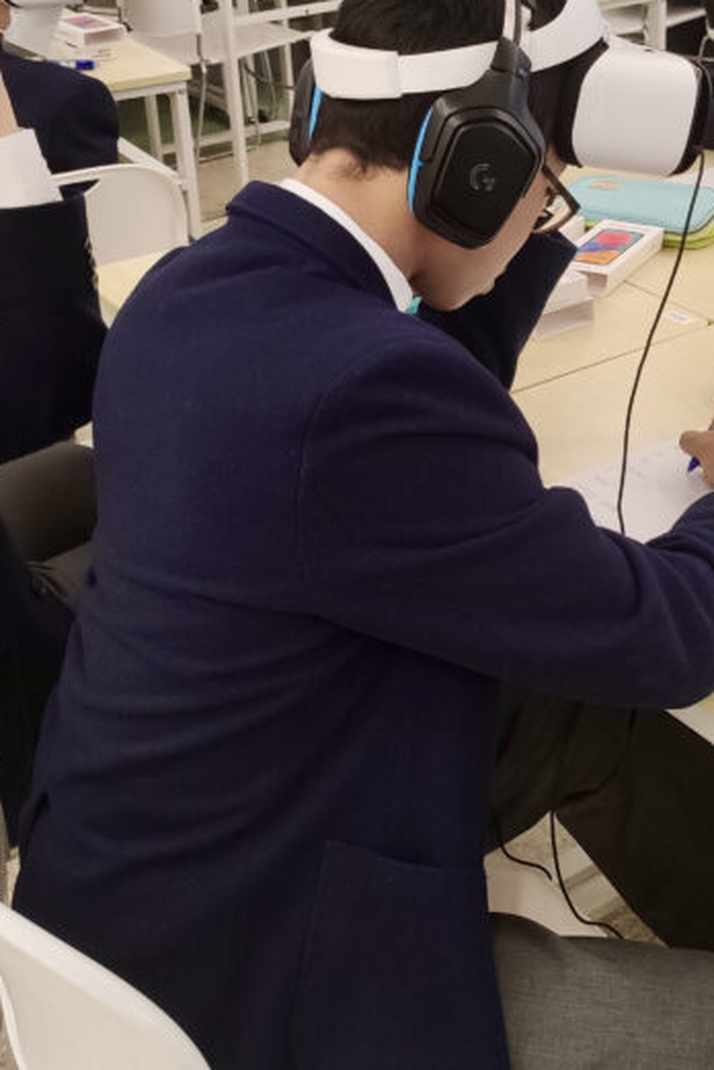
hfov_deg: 25.2
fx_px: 1577
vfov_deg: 36.9
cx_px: 544
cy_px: 316
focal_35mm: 53
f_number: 1.75
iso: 752
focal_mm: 4.75
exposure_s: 1/100
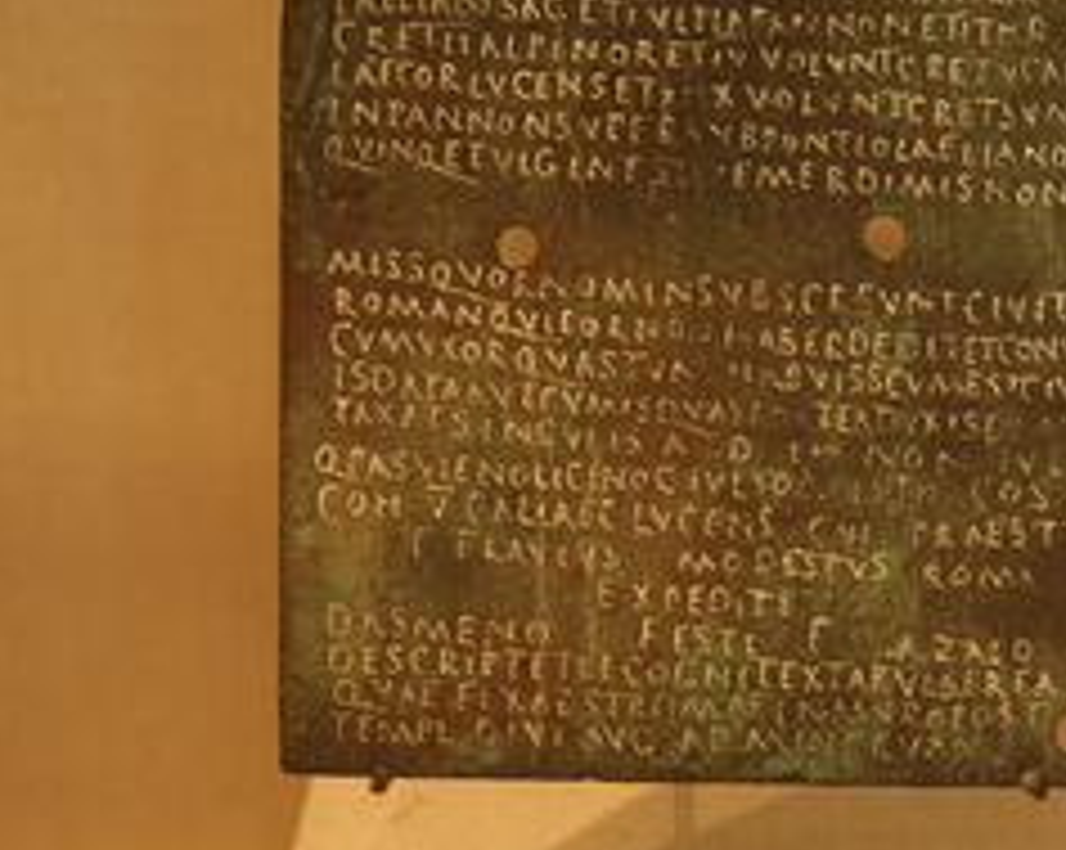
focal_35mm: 209
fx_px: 6586
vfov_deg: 7.4
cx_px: 765
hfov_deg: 9.2
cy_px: 252
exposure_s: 1/80
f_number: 5.3
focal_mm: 80
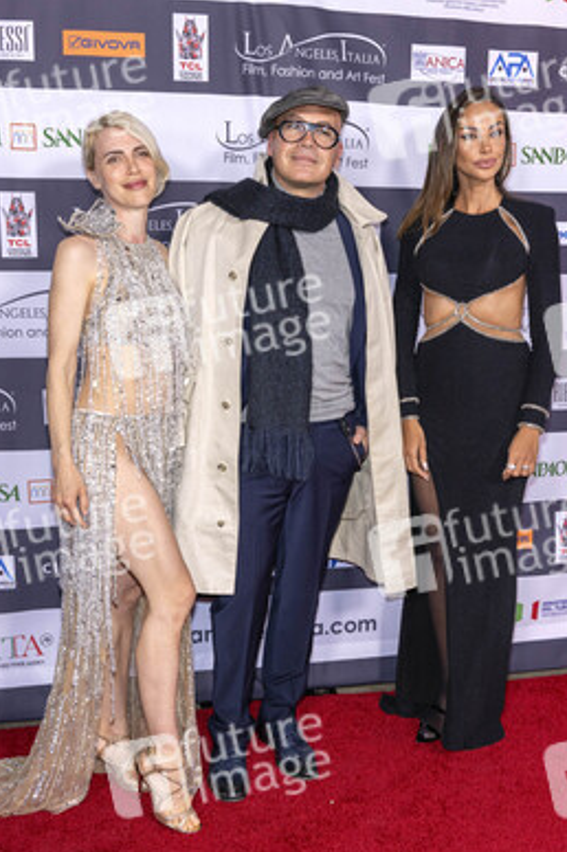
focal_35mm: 35
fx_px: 817
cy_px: 437
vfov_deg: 55.1
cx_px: 281
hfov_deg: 38.3
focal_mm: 33.5
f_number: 5.6
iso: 800
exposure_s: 1/200
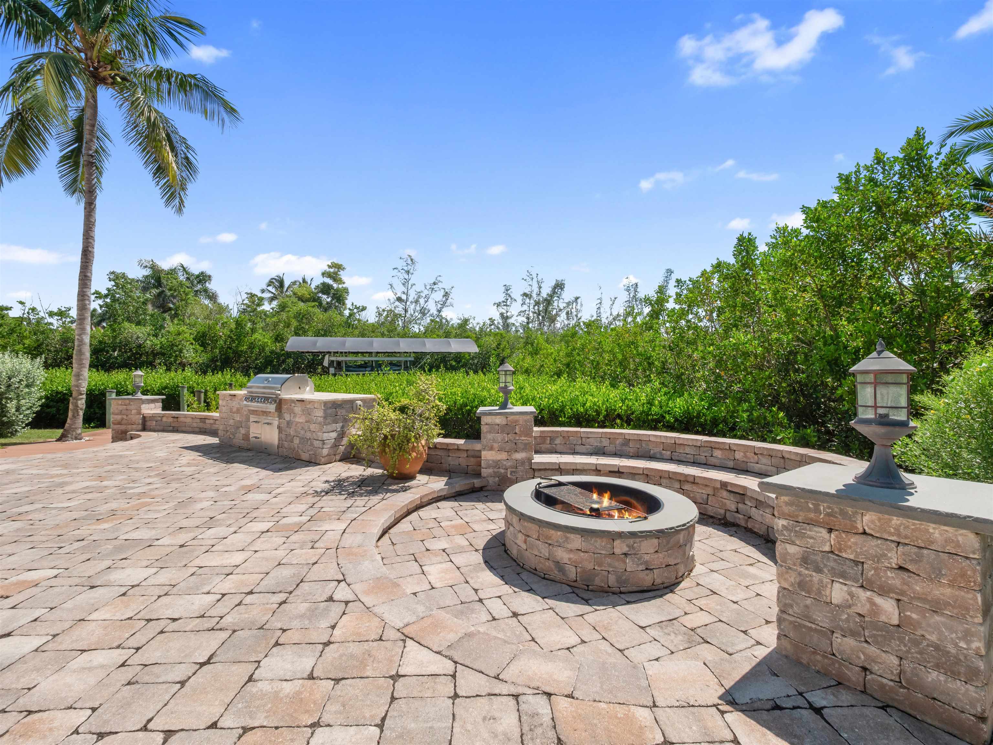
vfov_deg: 85.7
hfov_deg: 102.1
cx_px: 496
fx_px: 402
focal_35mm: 14
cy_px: 372
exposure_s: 1/1000
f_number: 7.1
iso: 200
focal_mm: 7
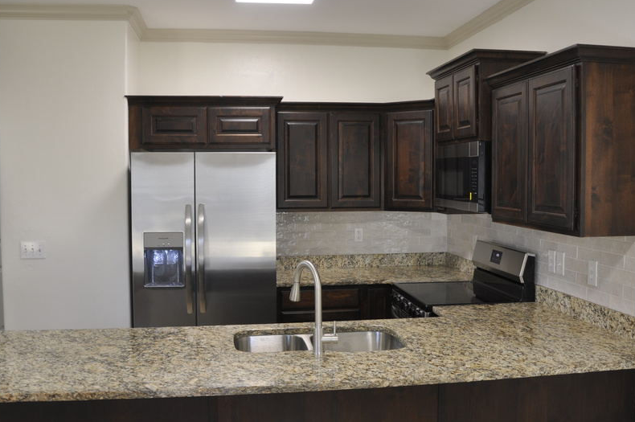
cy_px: 216
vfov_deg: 37.8
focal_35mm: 35
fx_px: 617
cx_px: 322
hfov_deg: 54.5
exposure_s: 1/20
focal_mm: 18
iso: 200
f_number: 4.5
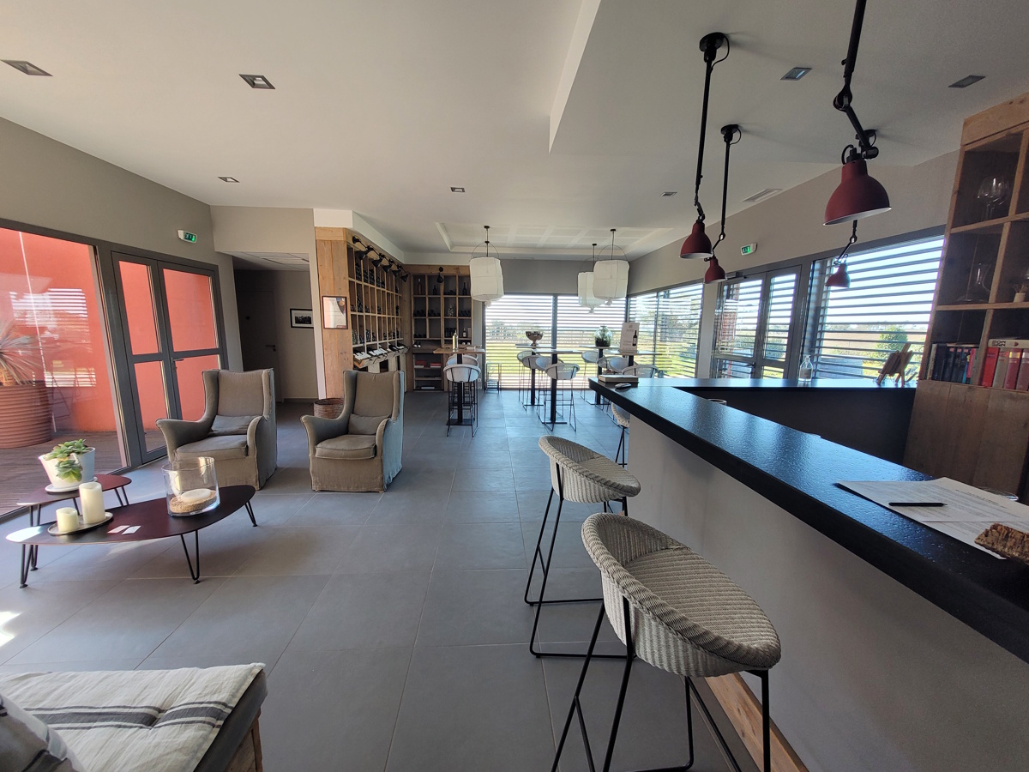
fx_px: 386
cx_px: 514
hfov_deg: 106.2
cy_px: 386
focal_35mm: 13
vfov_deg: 89.9
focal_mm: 1.74
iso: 80
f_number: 2.2
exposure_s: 1/100
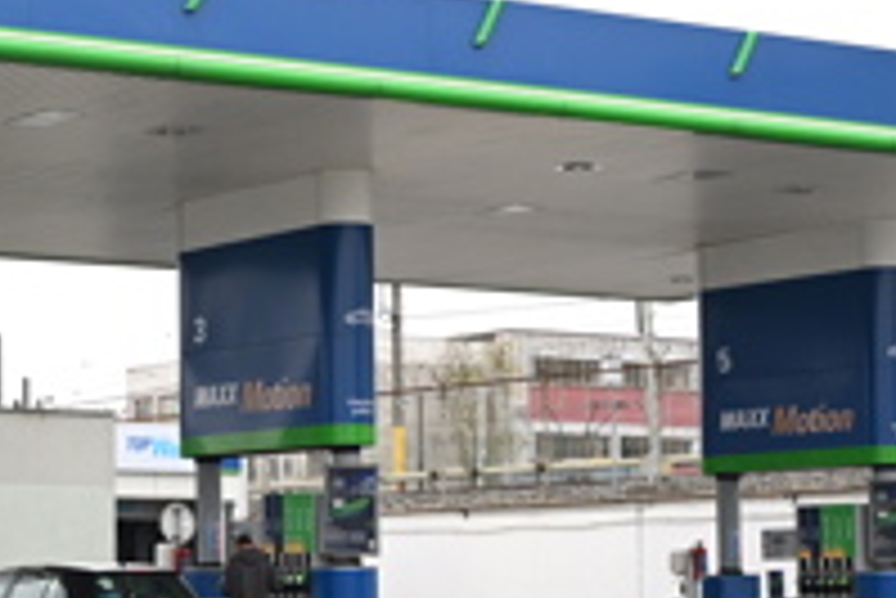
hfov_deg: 17.7
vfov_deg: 12.3
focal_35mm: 111
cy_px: 396
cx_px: -131
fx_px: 2765
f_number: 5.6
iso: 1250
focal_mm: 32
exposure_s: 1/320
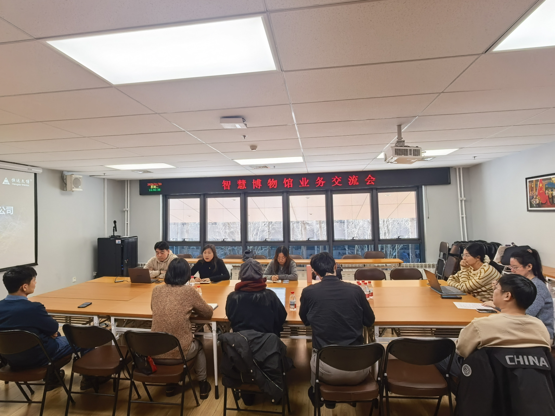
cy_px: 208
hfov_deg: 84.7
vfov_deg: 68.7
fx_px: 305
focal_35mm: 19
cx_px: 278
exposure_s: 1/100
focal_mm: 1.95
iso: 64
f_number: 2.2
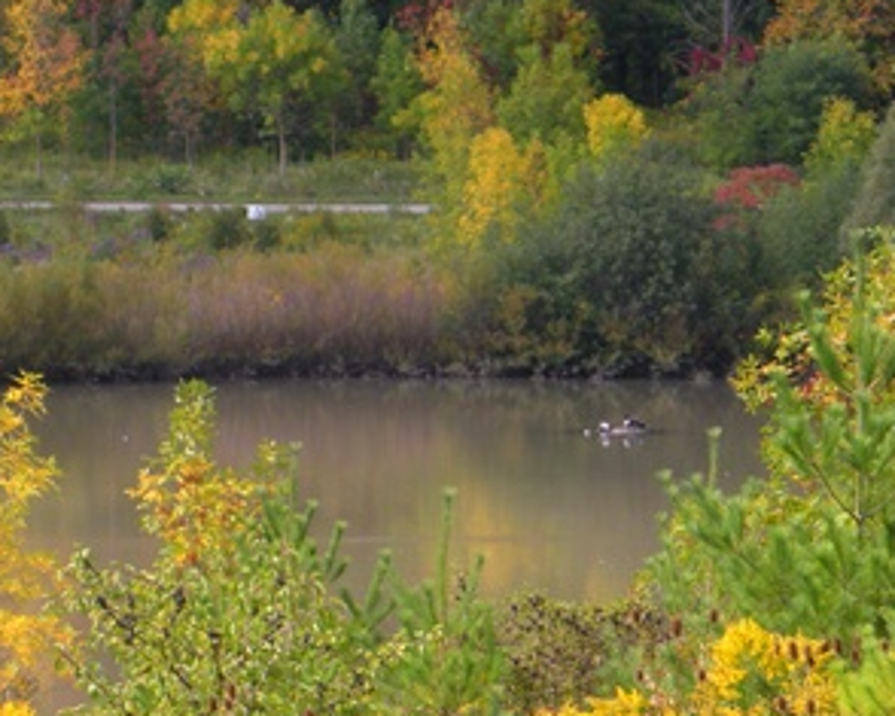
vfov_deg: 7.7
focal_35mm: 199
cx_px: 311
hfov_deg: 9.7
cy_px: 70
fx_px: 5269
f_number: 5
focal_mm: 17.4
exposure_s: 1/173
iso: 64
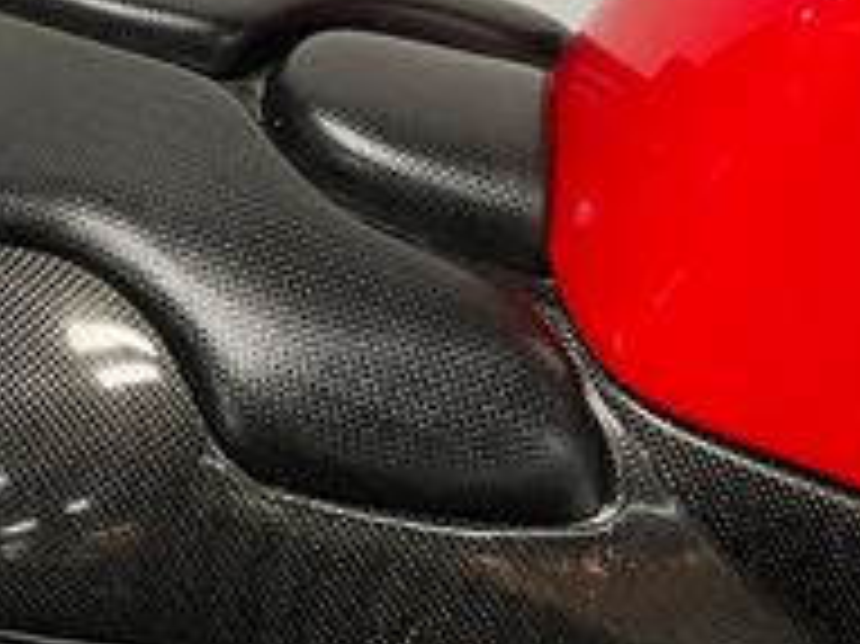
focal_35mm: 87
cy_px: -72
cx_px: -333
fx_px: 2160
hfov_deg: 20.1
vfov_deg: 16.4
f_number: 1.6
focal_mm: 5.1
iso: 100
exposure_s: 1/50
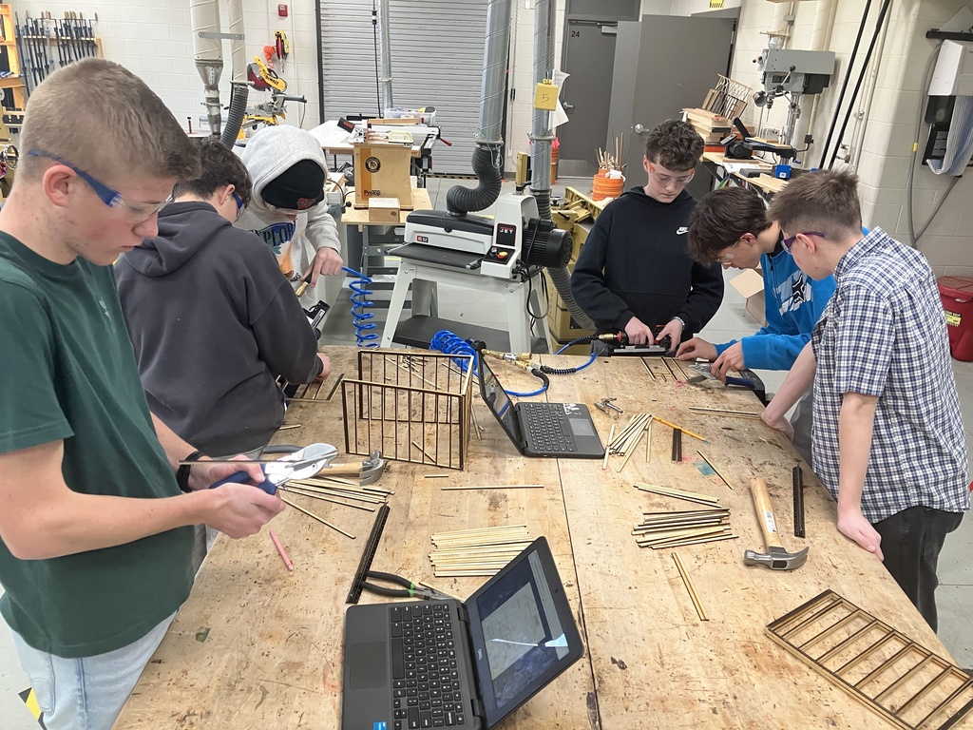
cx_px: 486
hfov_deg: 63.4
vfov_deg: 49.7
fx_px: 787
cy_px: 365
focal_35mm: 28
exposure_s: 1/60
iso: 100
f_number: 1.8
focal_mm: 3.99
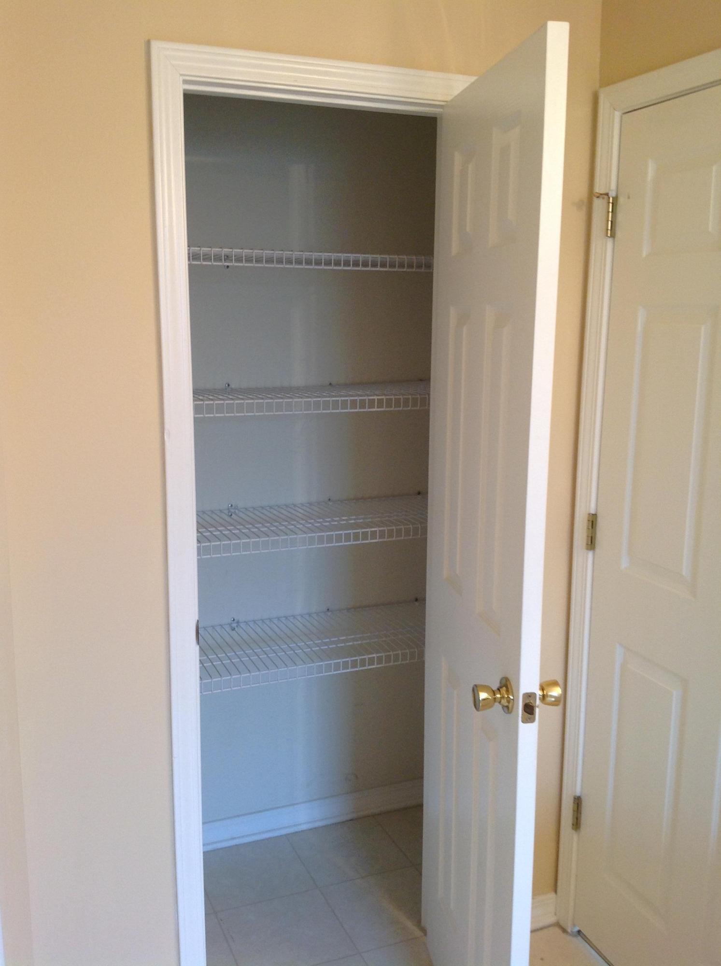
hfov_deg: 40.6
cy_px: 483
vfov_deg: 52.7
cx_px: 360
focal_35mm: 35
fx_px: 975
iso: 64
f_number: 2.4
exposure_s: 1/30
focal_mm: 4.28
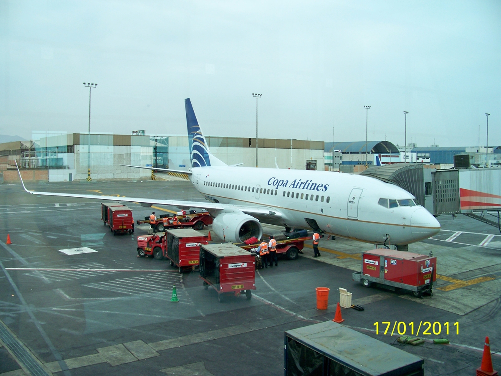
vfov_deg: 42.9
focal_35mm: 33
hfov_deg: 55.4
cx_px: 250
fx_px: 478
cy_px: 188
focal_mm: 5.85
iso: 80
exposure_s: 1/500
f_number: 2.8
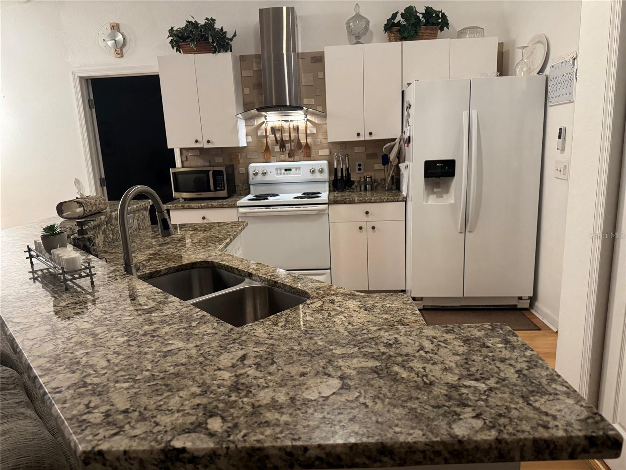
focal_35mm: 24
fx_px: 434
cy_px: 235
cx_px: 313
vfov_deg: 56.8
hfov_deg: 71.6
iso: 400
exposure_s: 1/60
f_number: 1.78
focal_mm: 6.76
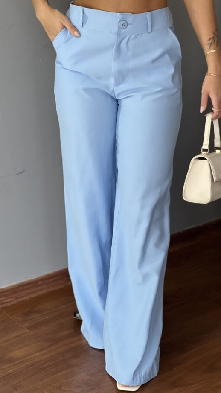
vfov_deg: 25.0
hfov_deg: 14.2
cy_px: 196
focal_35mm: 85
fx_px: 886
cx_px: 141
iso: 160
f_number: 2.8
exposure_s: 1/121
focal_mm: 9
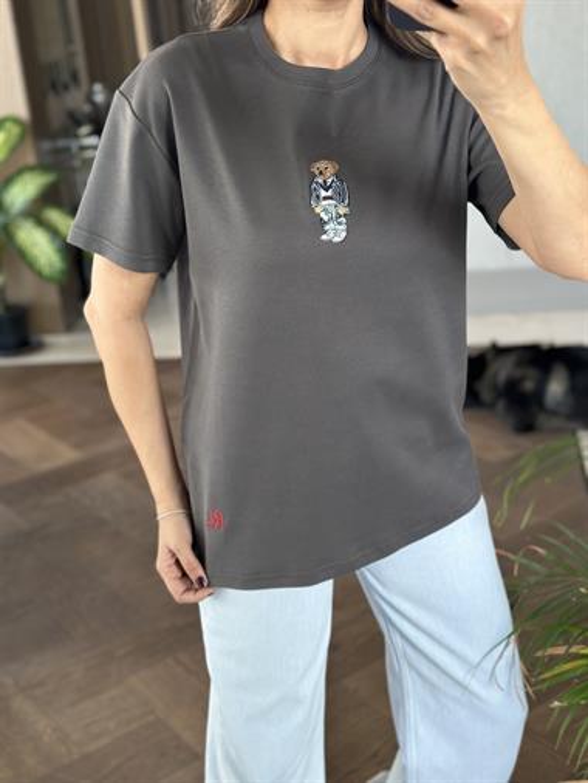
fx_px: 1086
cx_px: 294
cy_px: 392
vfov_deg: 39.6
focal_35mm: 48
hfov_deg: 30.3
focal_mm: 6.86
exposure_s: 1/60
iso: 160
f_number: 1.78
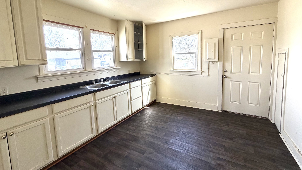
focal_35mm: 16
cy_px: 69
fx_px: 128
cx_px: 158
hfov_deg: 99.3
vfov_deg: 66.5
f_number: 2.2
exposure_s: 1/121
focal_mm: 2.22
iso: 200
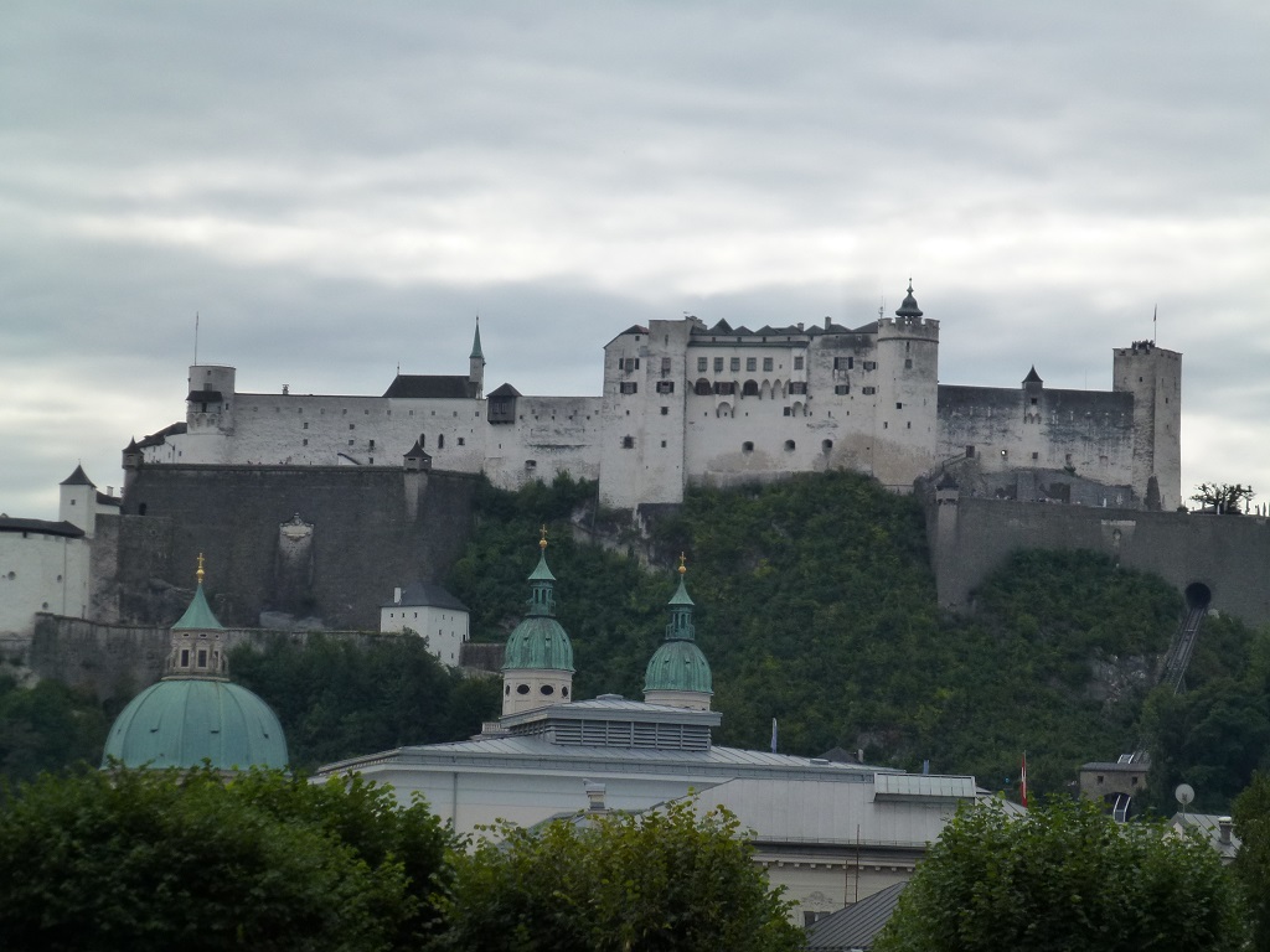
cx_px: 635
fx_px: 7228
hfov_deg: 10.0
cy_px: 476
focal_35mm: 197
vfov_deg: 7.5
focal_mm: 35.2
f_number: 5.5
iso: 160
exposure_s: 1/640
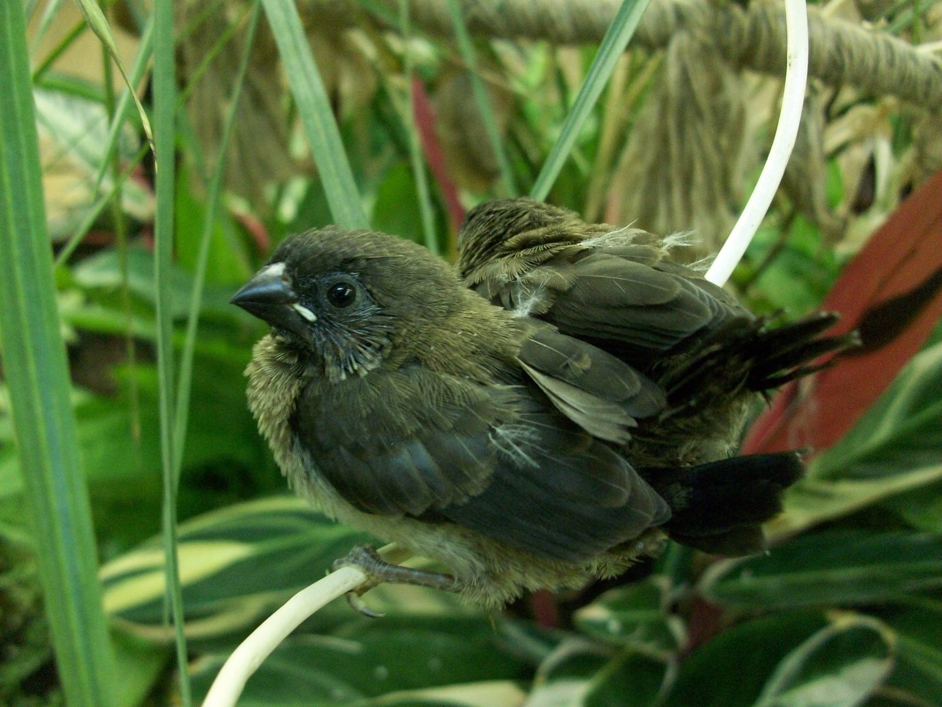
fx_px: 925
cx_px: 471
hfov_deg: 54.0
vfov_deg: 41.8
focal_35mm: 34
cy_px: 354
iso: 200
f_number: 2.8
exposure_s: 1/16
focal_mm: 5.7
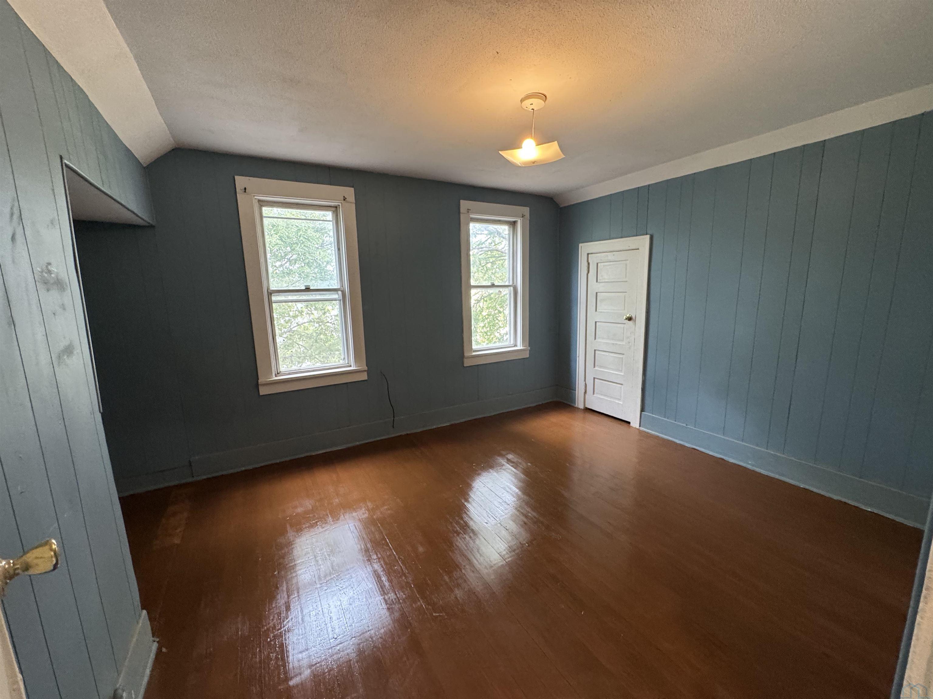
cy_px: 350
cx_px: 466
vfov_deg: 85.7
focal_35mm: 14
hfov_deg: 102.1
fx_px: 377
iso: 400
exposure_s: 1/60
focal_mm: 2.22
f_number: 2.2
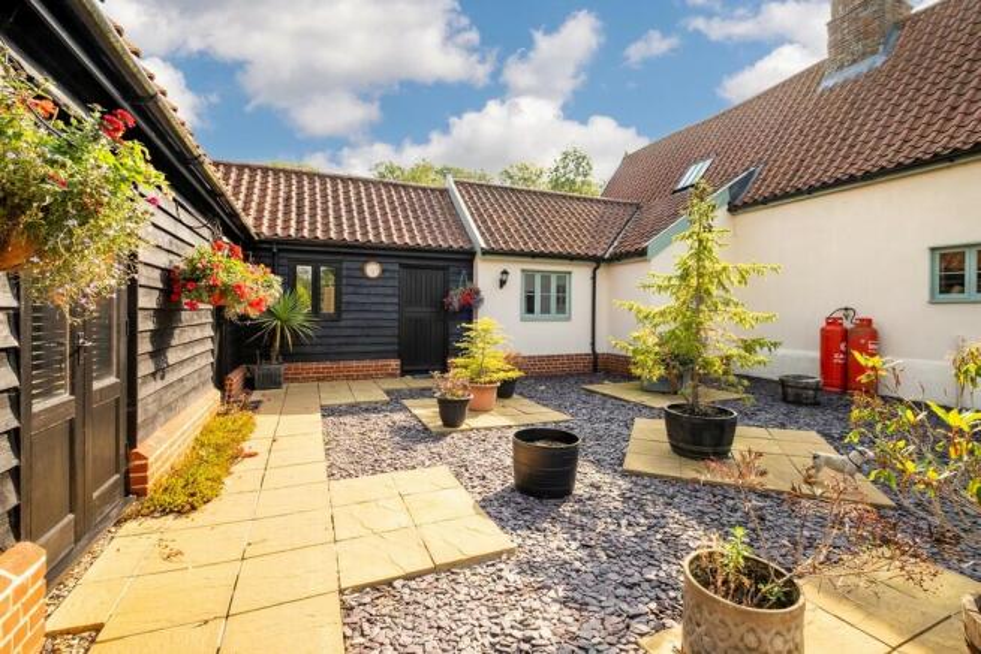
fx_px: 409
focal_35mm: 15
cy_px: 327
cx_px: 490
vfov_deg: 77.4
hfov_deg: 100.4
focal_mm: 10
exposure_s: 1/800
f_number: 11
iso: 160
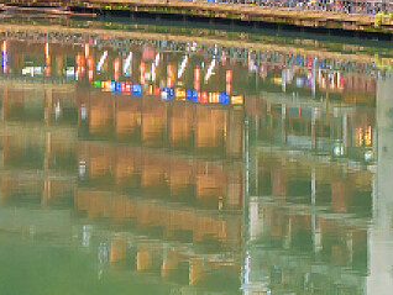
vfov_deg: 8.1
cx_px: 504
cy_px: -128
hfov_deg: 10.7
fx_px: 2056
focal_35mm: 181
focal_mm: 15
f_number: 7.1
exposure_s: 1/8
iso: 100
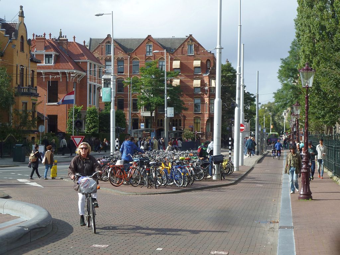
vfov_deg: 18.9
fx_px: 766
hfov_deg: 25.0
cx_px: 170
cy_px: 128
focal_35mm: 78
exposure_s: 1/320
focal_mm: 12.8
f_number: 4.2
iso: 80
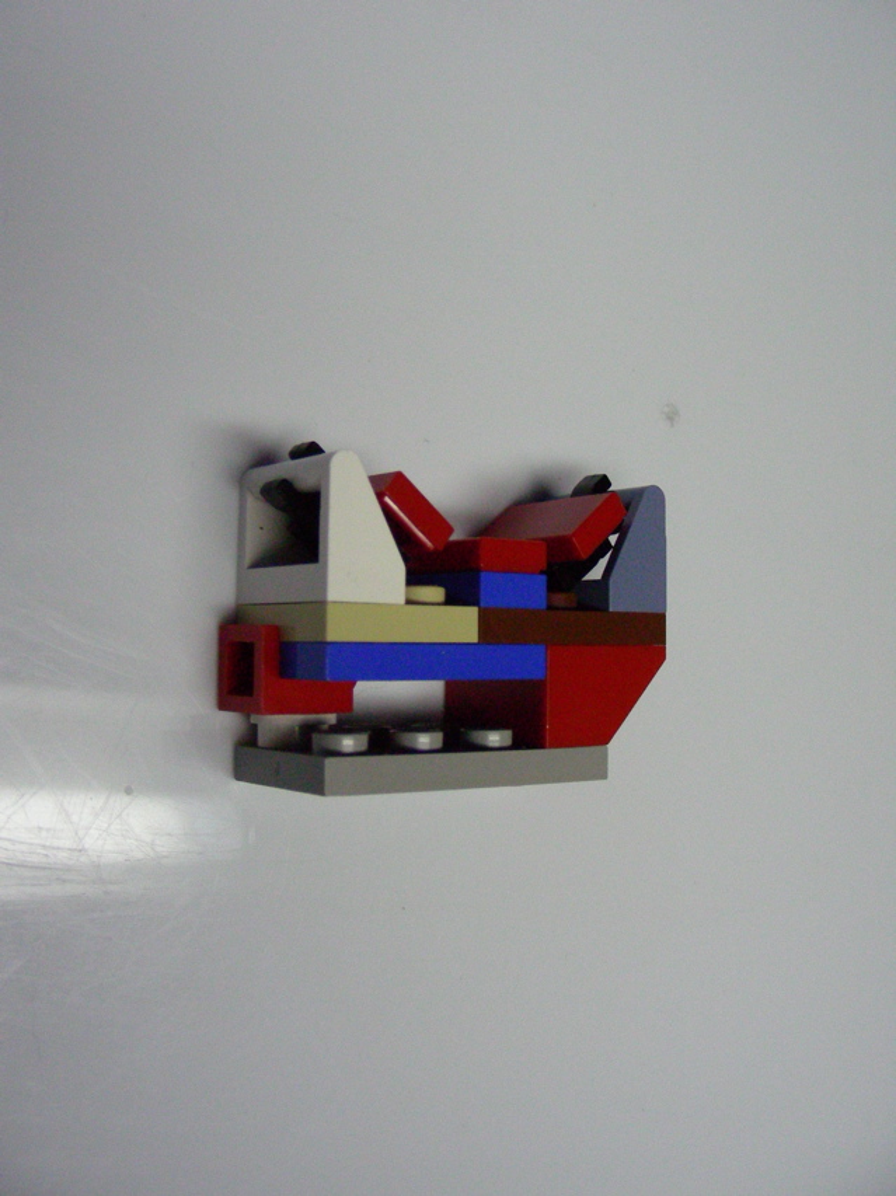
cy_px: 598
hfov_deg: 37.7
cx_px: 448
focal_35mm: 38
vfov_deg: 49.0
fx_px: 1312
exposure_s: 1/160
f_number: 4
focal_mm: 6.3
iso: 400
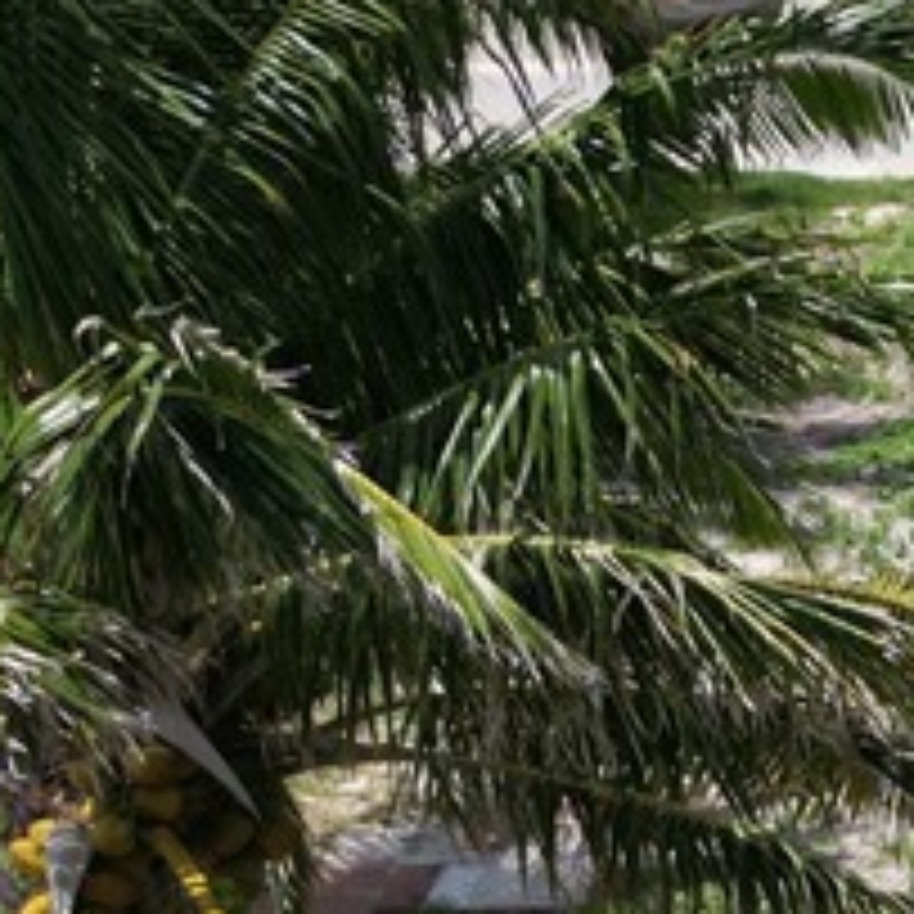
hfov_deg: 14.7
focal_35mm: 107
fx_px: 3196
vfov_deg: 16.2
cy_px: 707
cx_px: 1535
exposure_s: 1/4000
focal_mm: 6.72
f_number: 1.7
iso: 130
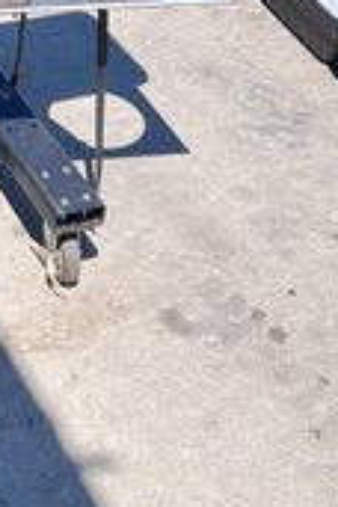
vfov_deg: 25.2
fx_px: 1056
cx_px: -126
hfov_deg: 16.9
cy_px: -43
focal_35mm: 75
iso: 50
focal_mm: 5.7
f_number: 1.5
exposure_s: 1/3571
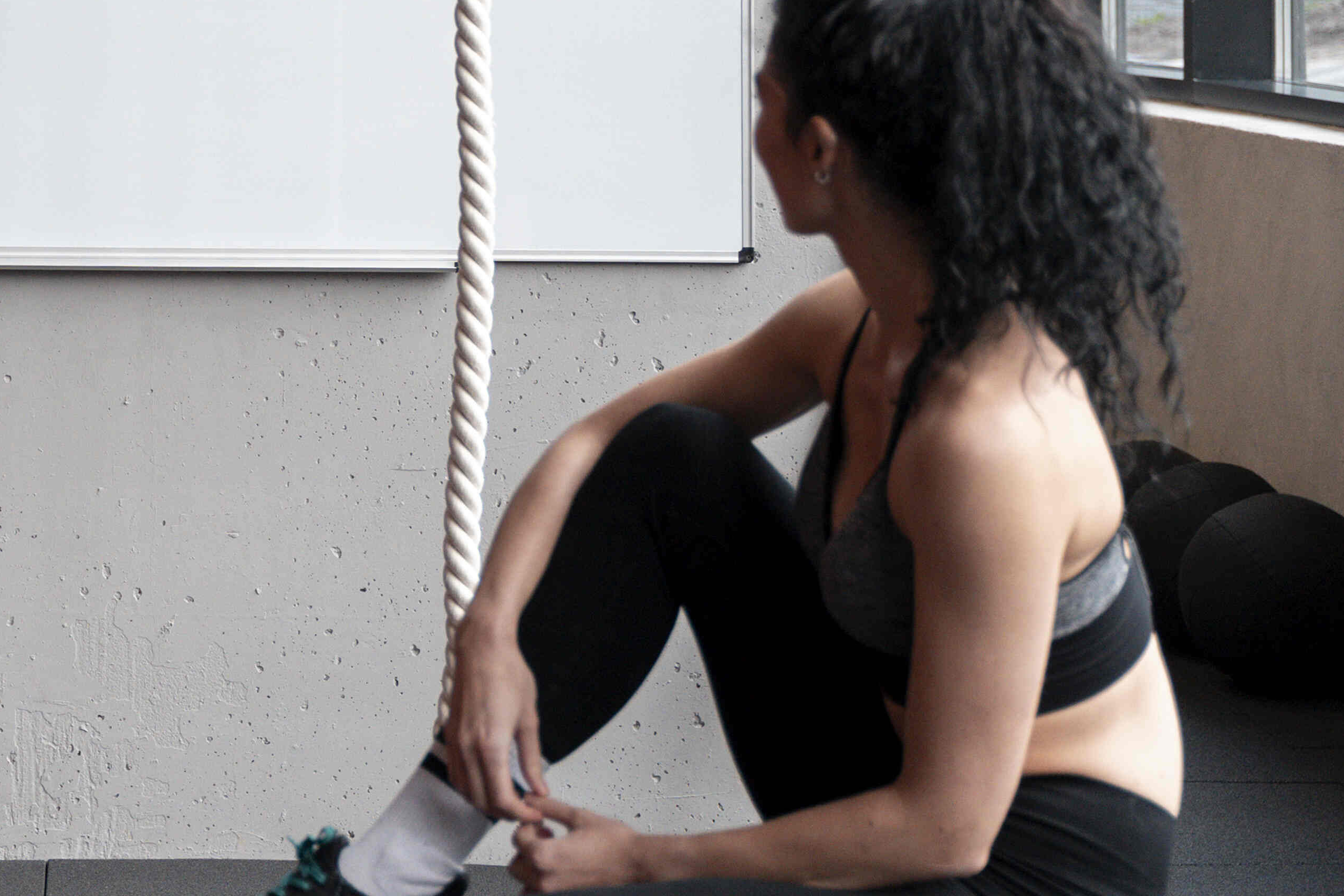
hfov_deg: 20.4
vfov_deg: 14.1
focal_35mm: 96
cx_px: -105
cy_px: 69
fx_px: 3581
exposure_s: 1/80
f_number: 2.8
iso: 1000
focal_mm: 41.4
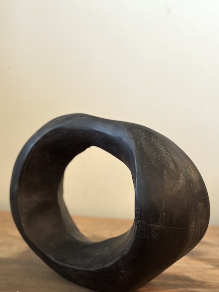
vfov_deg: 31.2
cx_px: 121
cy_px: 157
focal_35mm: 62
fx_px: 522
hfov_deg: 23.7
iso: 400
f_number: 1.78
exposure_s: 1/43
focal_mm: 6.86
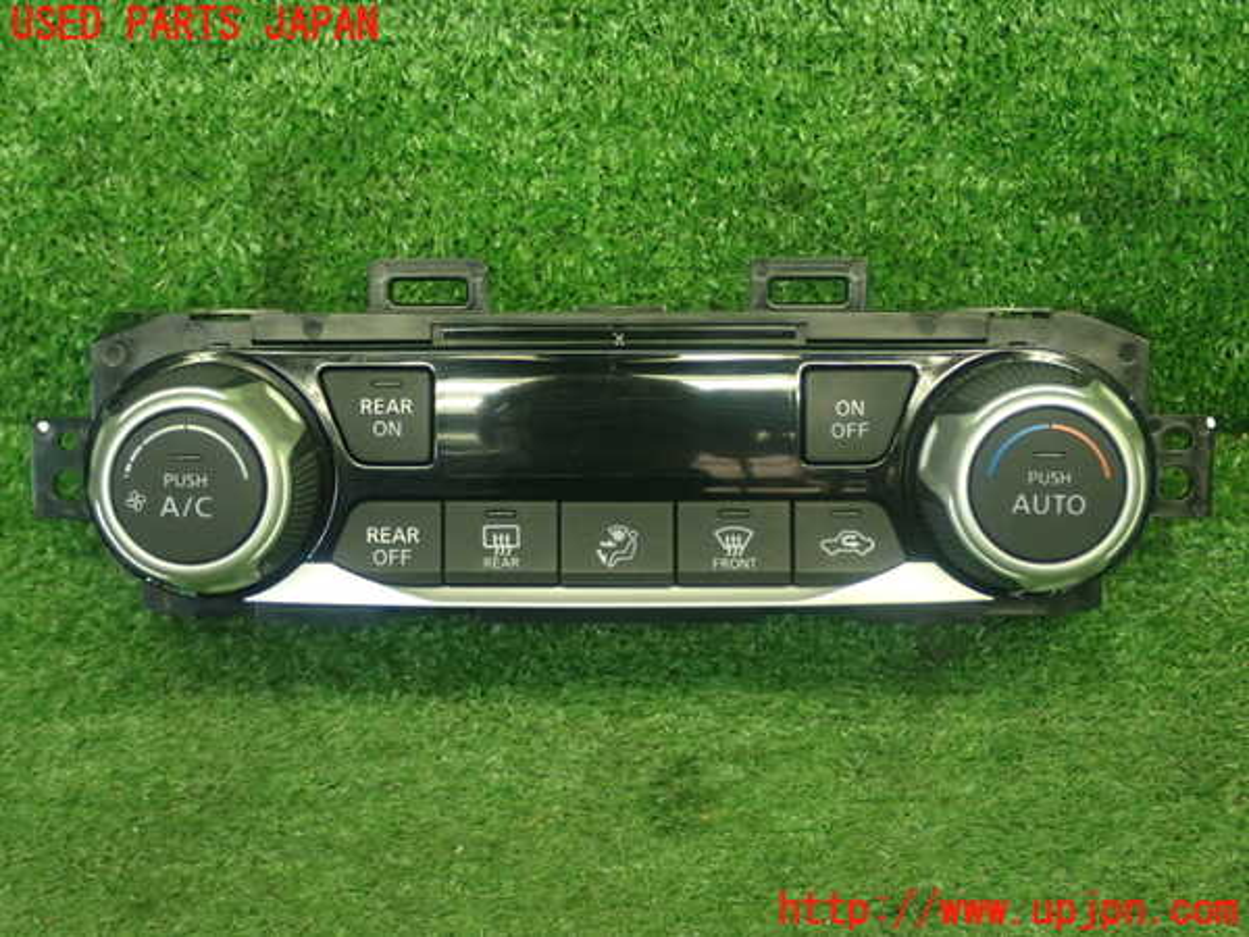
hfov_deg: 33.2
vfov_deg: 25.2
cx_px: 624
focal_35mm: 58
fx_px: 2093
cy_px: 468
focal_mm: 10.35
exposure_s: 1/60
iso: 800
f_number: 3.5
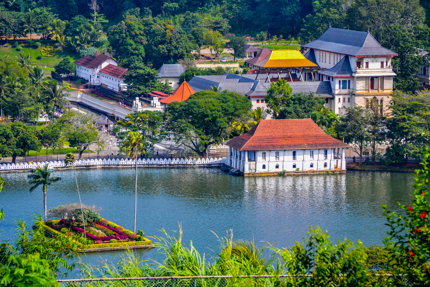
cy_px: 144
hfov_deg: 14.9
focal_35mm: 138
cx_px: 215
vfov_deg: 9.9
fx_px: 1648
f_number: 7.1
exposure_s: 1/200
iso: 100
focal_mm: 92
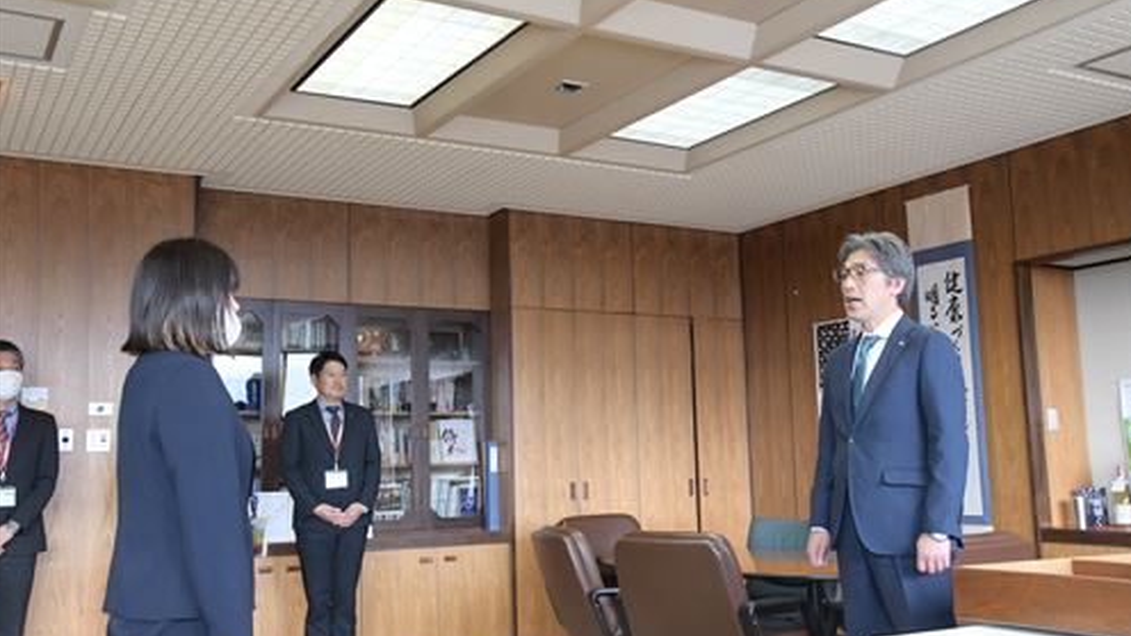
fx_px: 1140
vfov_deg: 31.2
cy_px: 311
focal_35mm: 38
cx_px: 568
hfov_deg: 52.8
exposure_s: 1/250
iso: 4000
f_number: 8
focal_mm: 24
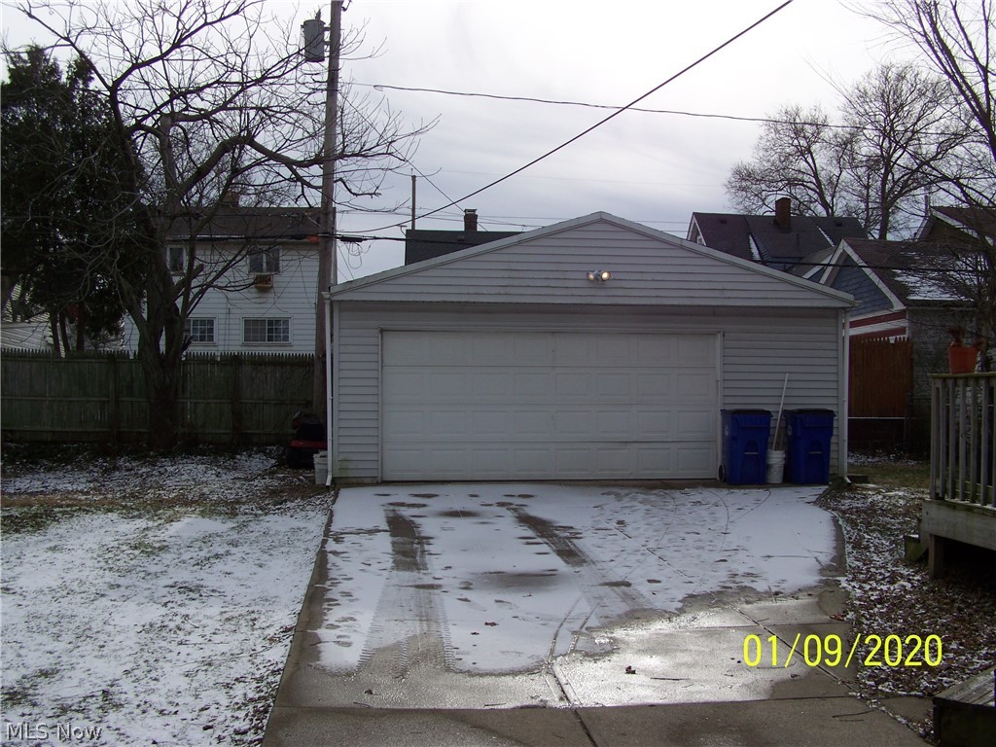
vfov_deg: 37.7
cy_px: 374
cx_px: 498
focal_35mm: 38
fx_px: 1093
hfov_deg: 49.0
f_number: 4
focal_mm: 6.3
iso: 64
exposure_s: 1/640
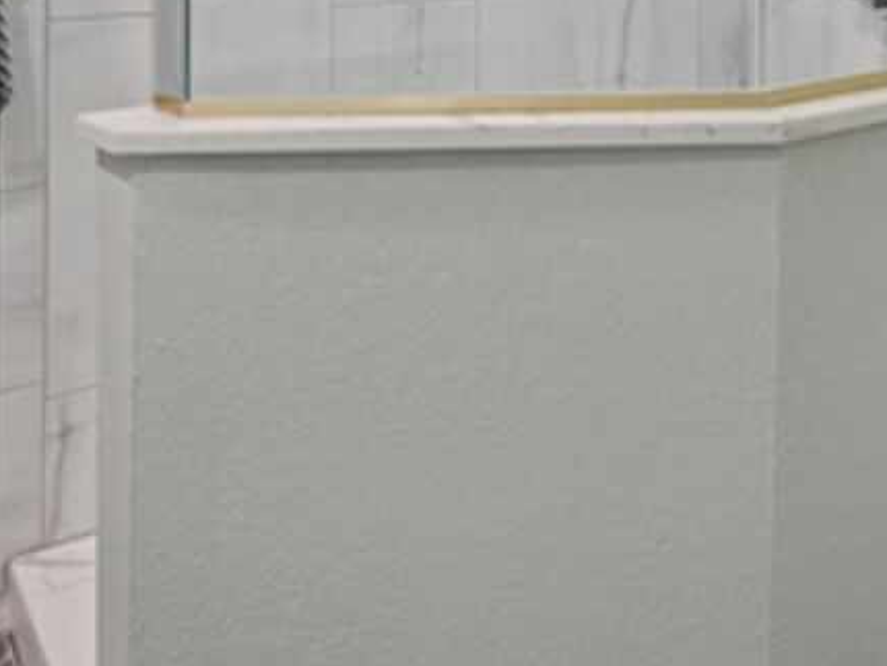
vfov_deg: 31.1
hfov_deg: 44.3
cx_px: 722
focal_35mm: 40
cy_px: -105
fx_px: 1026
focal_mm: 14
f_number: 8
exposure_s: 1/60
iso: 400
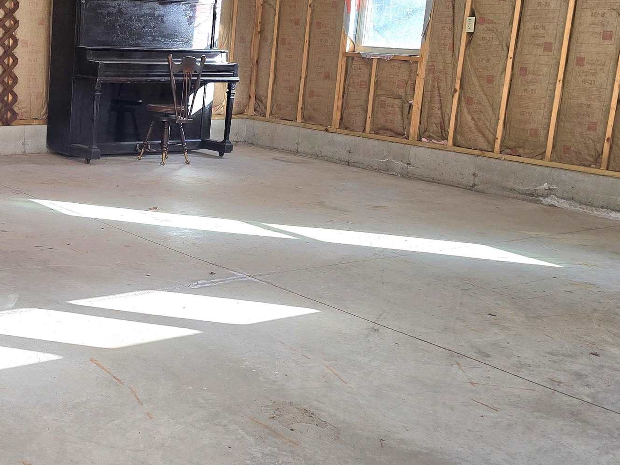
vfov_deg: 27.5
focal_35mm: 53
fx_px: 949
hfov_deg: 34.4
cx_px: 75
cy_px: 209
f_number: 1.7
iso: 100
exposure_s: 1/120
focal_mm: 6.3
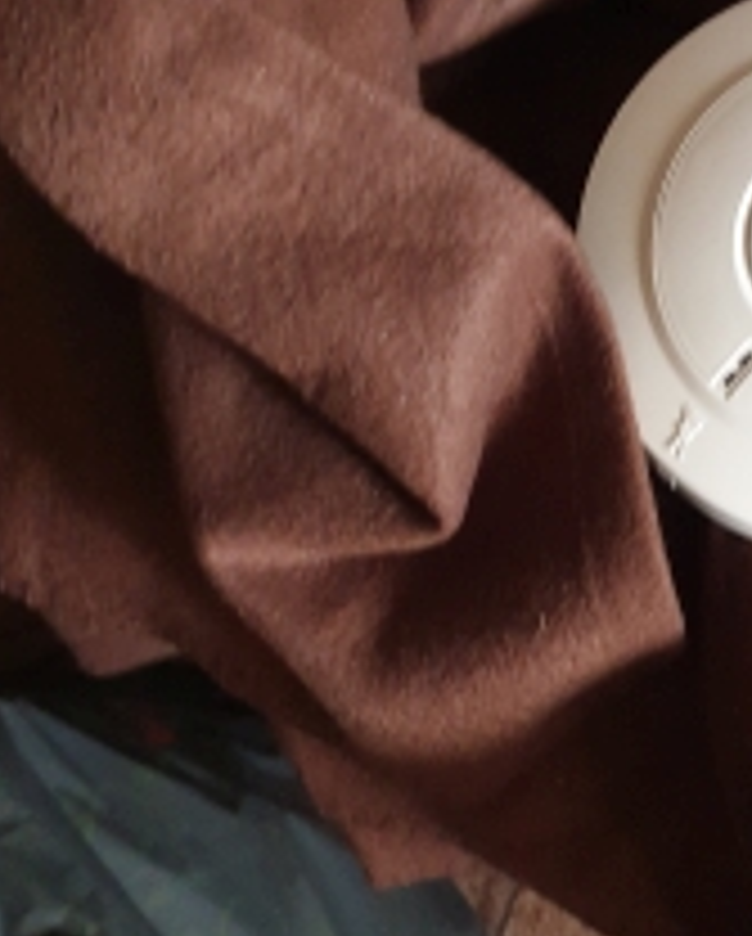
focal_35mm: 52
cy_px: 560
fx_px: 1443
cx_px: 689
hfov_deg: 28.0
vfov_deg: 35.8
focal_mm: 4.3
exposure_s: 1/50
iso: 320
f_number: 1.5
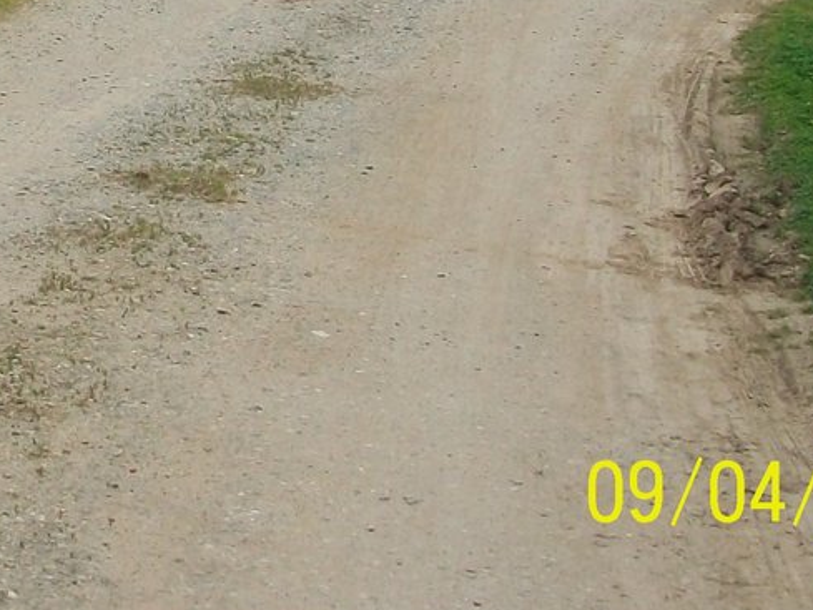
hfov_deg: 14.7
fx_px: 3054
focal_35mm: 130
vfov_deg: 11.1
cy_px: -240
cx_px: -140
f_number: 3.2
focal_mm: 7.1
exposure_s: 1/400
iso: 80
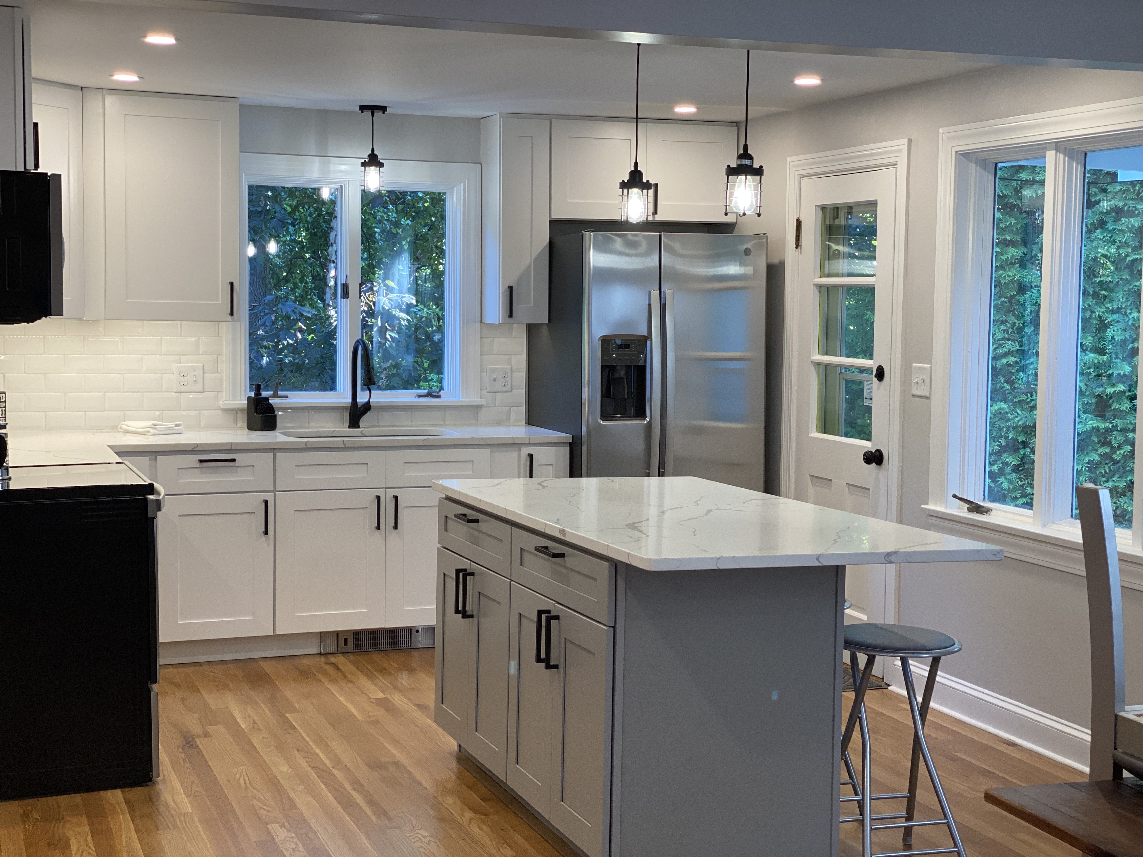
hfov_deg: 36.8
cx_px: 572
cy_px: 428
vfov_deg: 28.0
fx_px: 1717
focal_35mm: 52
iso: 125
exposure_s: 1/120
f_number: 2
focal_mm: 6
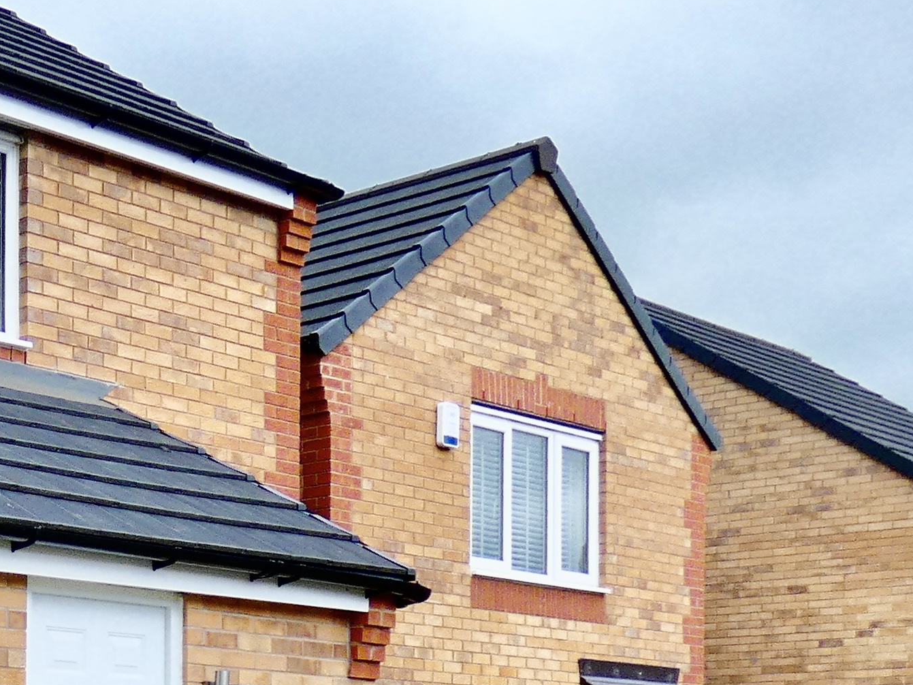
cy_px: 815
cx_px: -176
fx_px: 1926
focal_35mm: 73
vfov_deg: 19.1
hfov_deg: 24.3
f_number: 2.8
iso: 80
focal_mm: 3.6
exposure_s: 1/640
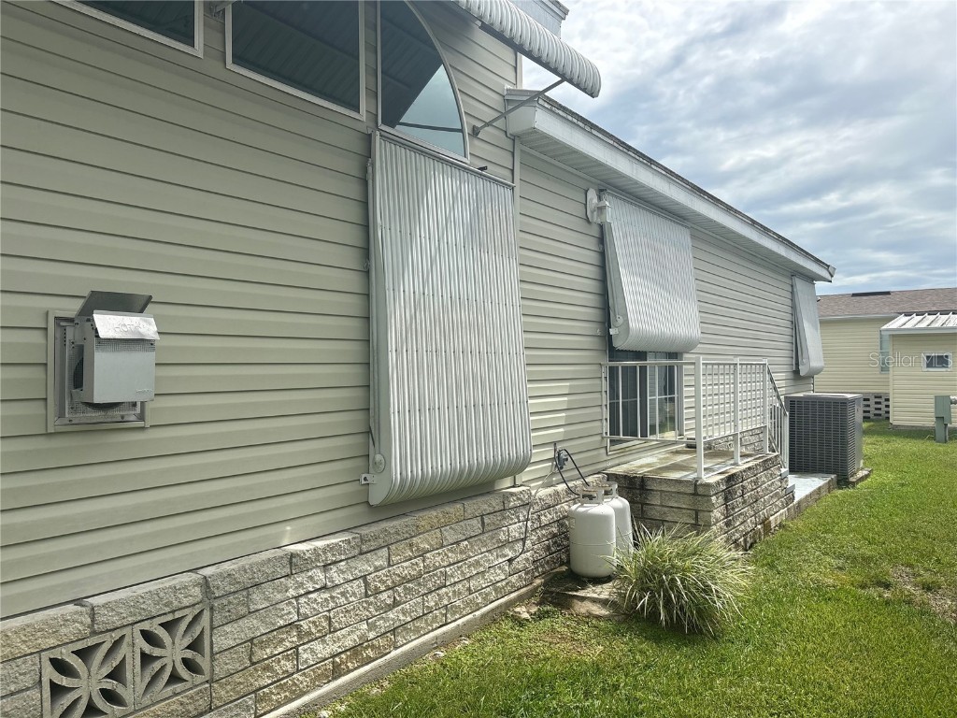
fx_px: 719
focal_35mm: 26
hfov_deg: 67.3
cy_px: 359
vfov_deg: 53.1
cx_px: 478
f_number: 1.6
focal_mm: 5.96
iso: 50
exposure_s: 1/4608
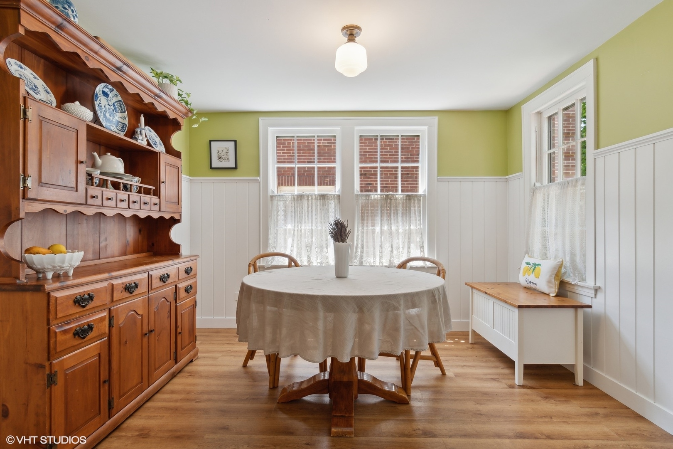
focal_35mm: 18
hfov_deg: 90.0
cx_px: 336
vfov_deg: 67.4
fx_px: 336
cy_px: 224
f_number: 8
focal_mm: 12
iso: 250
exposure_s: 1/20
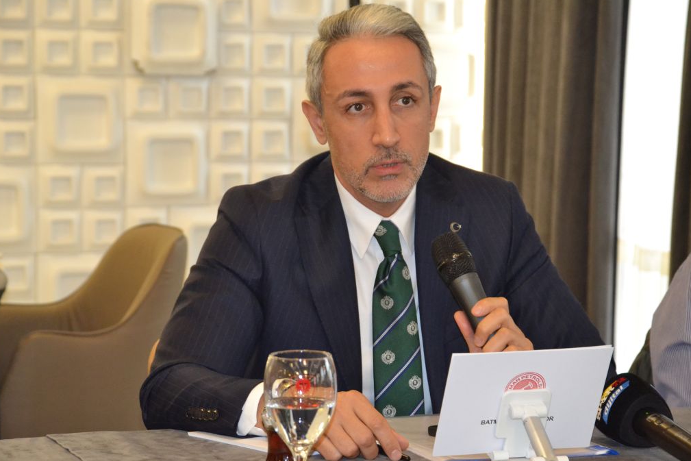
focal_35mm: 137
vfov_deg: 10.0
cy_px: 228
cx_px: 343
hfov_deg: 15.0
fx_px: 2630
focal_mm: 90
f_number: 5.6
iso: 2800
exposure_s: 1/60
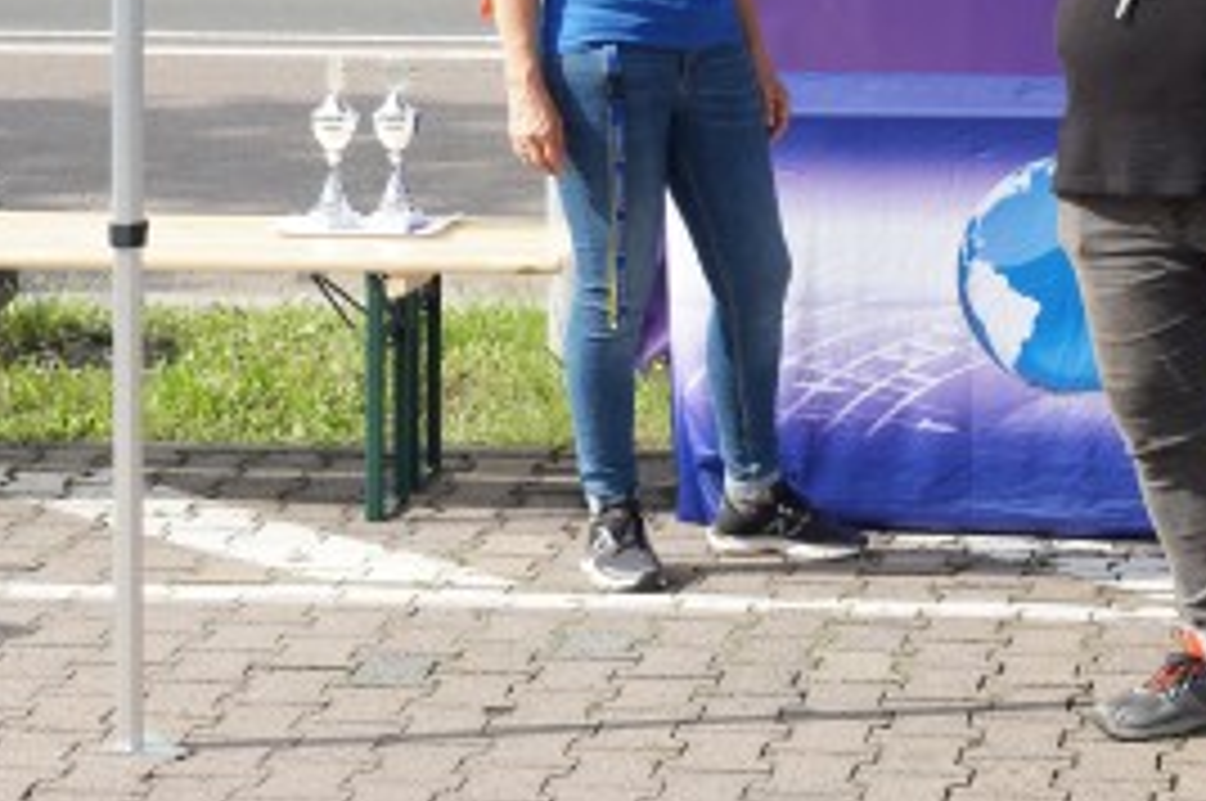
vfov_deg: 9.7
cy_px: 83
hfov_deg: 14.5
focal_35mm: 140
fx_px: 4684
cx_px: 1102
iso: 160
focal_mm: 50
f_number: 8
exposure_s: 1/125
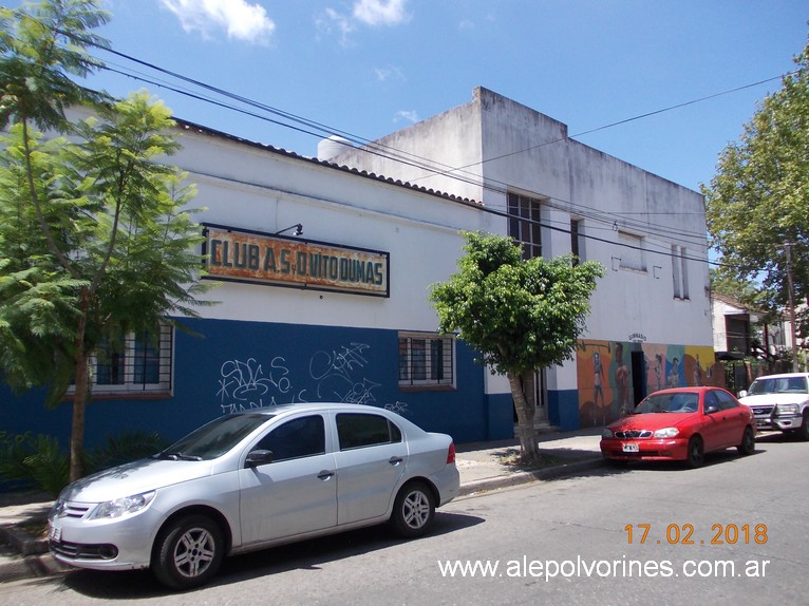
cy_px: 303
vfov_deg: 49.7
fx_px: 654
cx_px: 404
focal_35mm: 28
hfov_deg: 63.5
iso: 80
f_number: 5.4
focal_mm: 4
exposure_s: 1/250
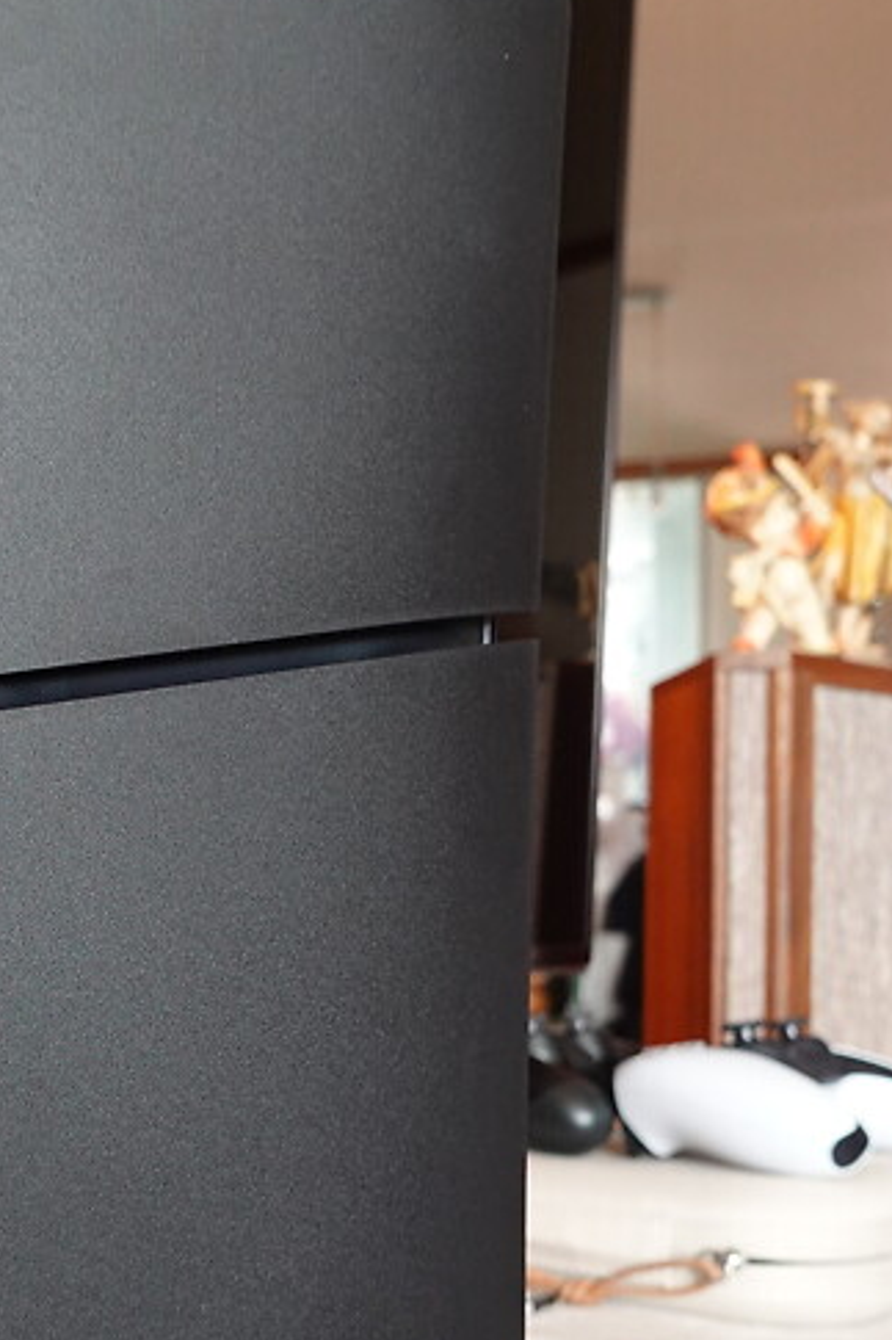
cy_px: 884
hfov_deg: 26.3
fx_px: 1822
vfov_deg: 39.9
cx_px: 41
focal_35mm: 49
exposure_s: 1/20
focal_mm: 9
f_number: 2.8
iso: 800
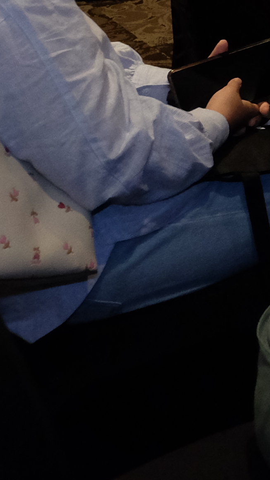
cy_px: -196
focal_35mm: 142
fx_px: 1808
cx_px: 757
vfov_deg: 14.3
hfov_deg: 7.6
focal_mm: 21.1
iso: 2000
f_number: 4
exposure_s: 1/125
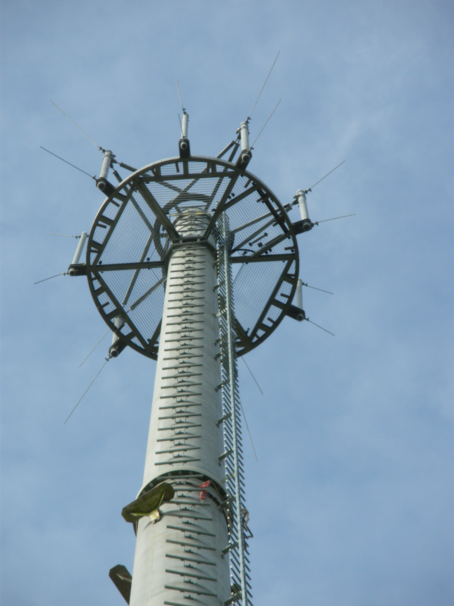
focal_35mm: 180
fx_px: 3148
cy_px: 303
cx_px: 227
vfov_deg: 11.0
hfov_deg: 8.2
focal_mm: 31.5
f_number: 5.6
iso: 80
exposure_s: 1/250
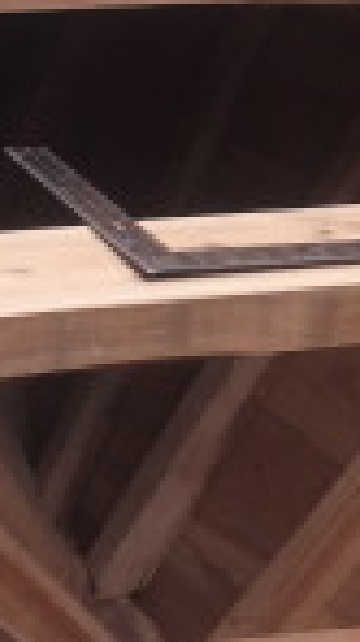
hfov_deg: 8.4
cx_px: 512
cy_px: -22
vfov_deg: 14.9
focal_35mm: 141
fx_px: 2398
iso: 32
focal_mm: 4.12
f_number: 2.2
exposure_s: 1/380
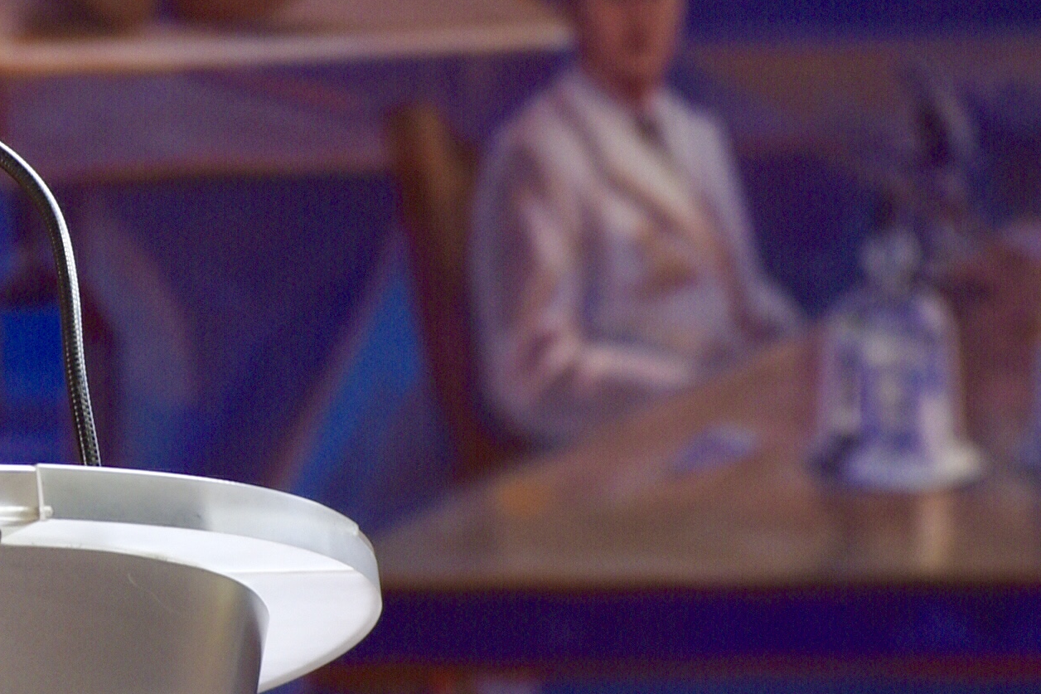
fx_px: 12461
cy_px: 276
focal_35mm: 431
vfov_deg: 3.2
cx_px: -141
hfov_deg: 4.8
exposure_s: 1/13
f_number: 4.5
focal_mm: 120
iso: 250
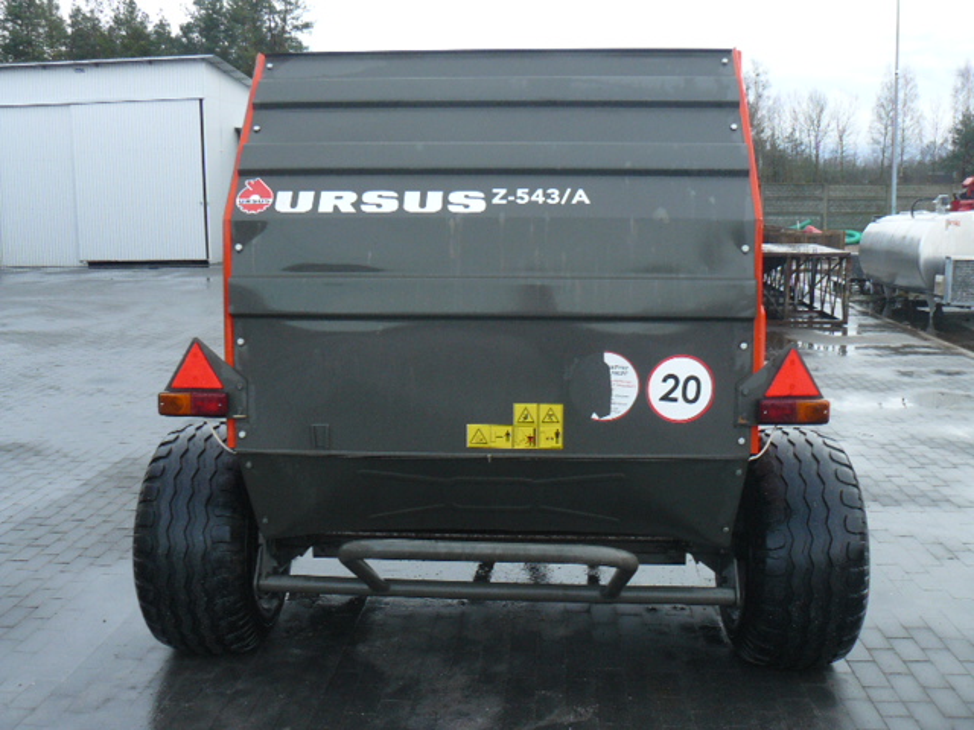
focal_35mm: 36
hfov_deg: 51.4
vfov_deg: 39.7
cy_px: 365
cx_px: 487
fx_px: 1013
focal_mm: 6
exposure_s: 1/100
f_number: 3.6
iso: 100
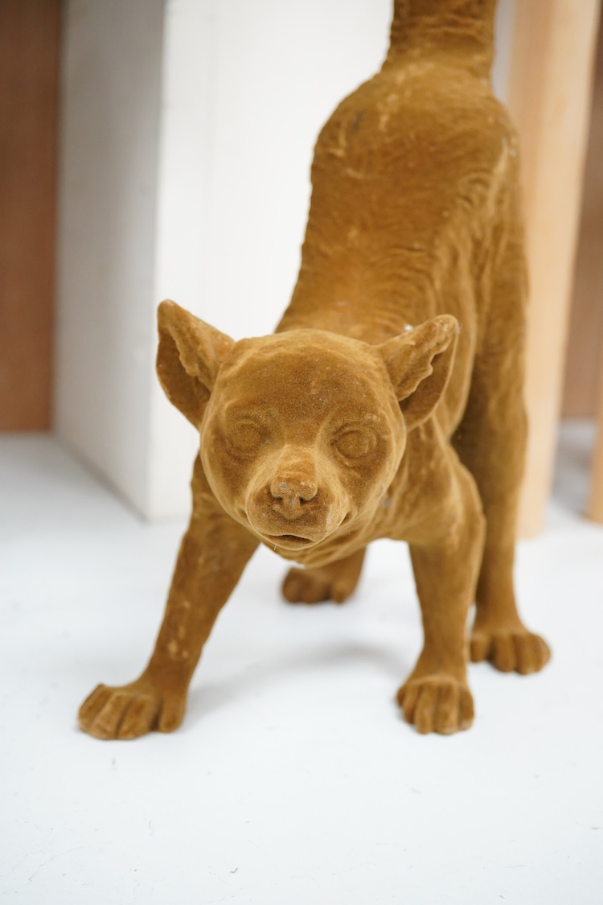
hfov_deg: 29.9
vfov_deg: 43.6
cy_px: 452
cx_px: 302
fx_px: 1131
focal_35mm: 45
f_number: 7.1
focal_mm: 30
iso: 3200
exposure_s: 1/200
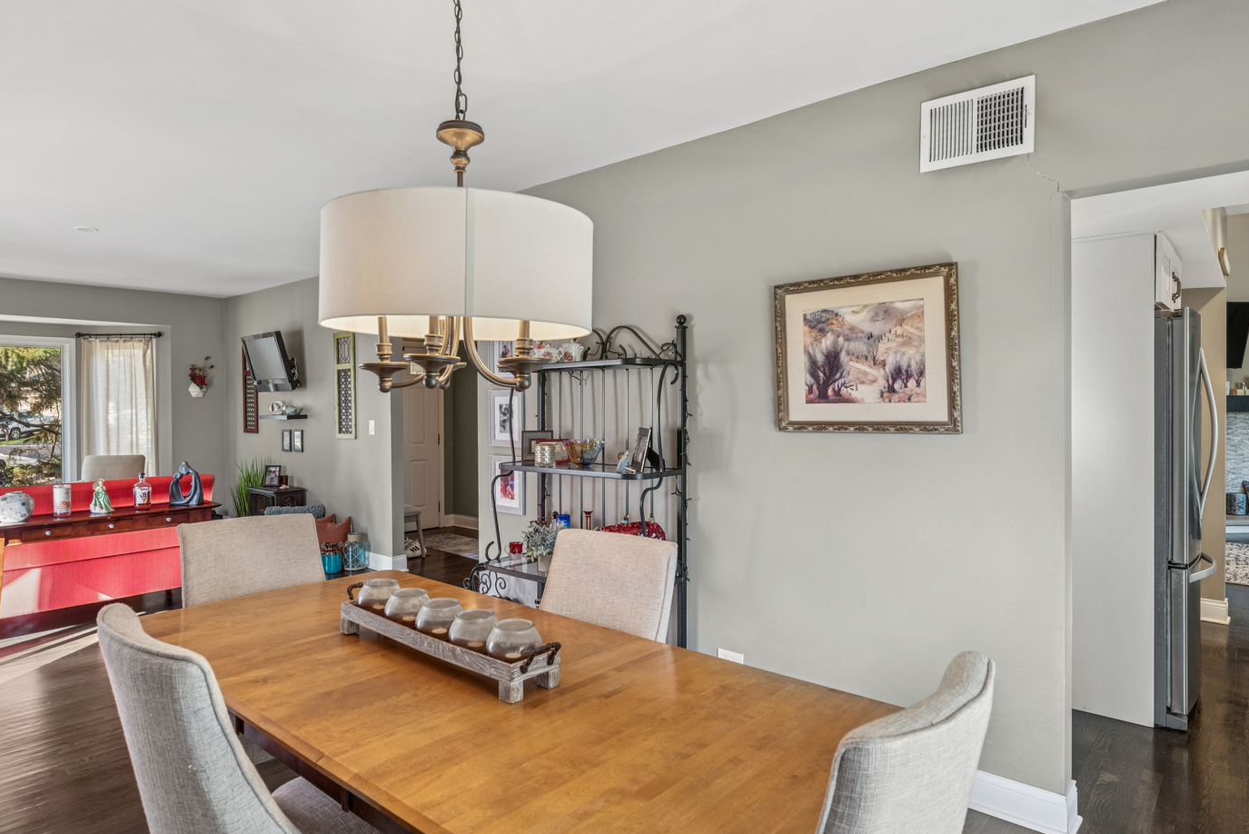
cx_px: 588
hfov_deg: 83.9
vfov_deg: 62.0
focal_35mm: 20
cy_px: 422
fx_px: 694
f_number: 8
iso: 200
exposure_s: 1/20
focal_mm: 17
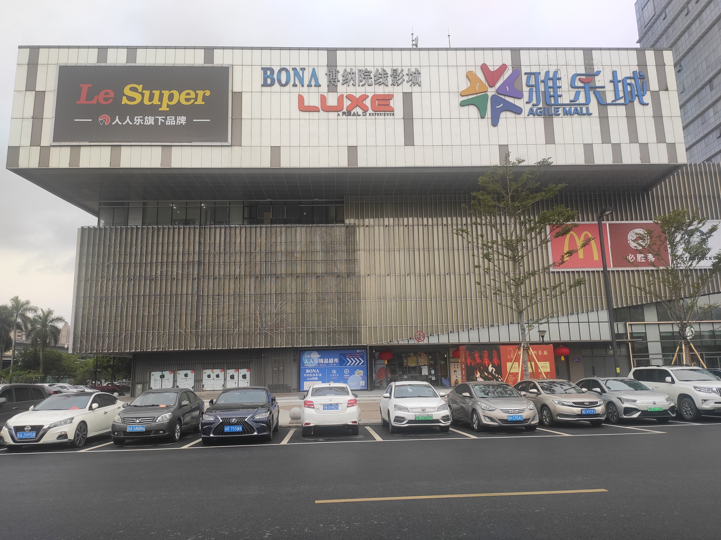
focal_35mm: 26
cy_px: 270
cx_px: 360
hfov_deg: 67.3
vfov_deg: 53.1
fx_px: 542
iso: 112
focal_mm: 4.77
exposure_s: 1/283
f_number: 1.75
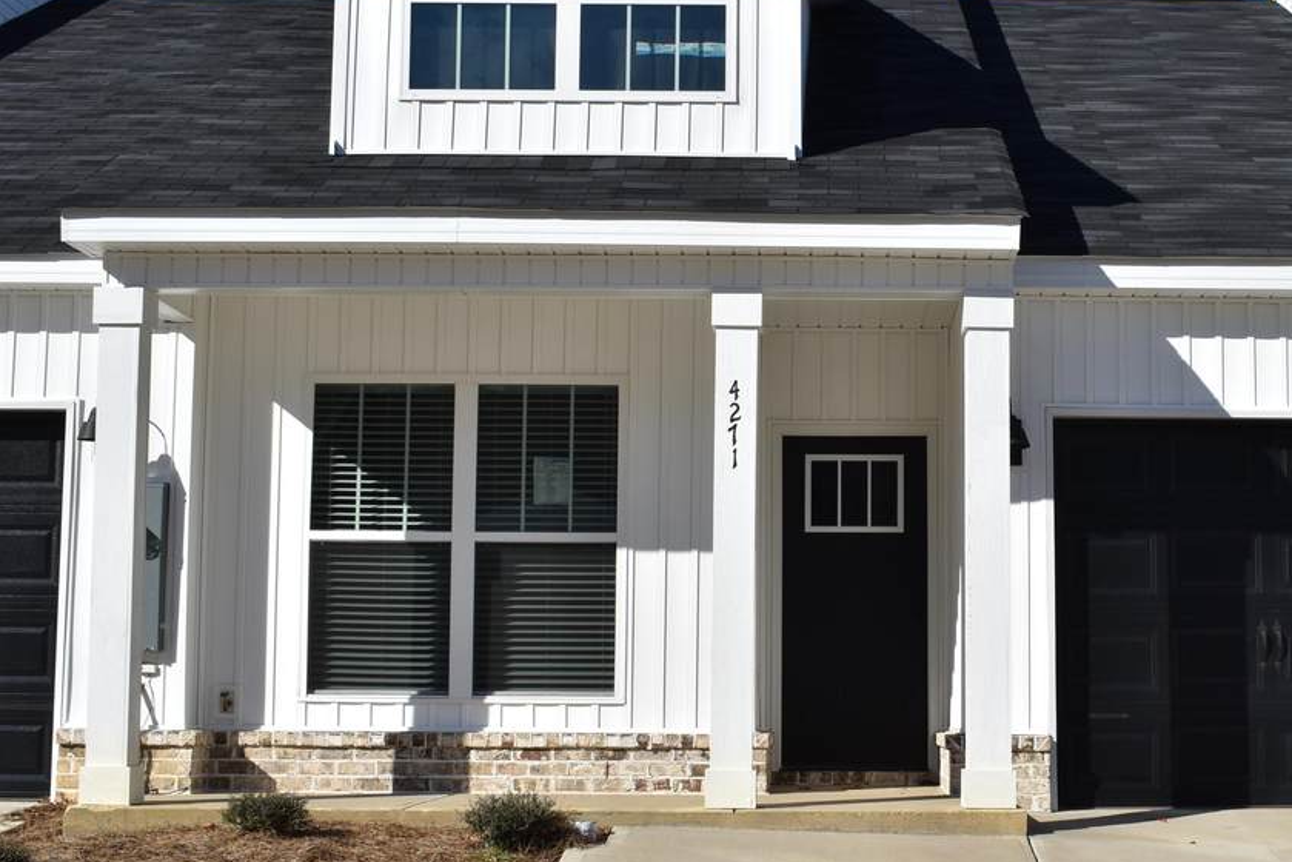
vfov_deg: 22.0
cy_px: 494
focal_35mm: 62
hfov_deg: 32.2
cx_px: 861
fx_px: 2217
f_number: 11
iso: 200
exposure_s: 1/500
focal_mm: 27
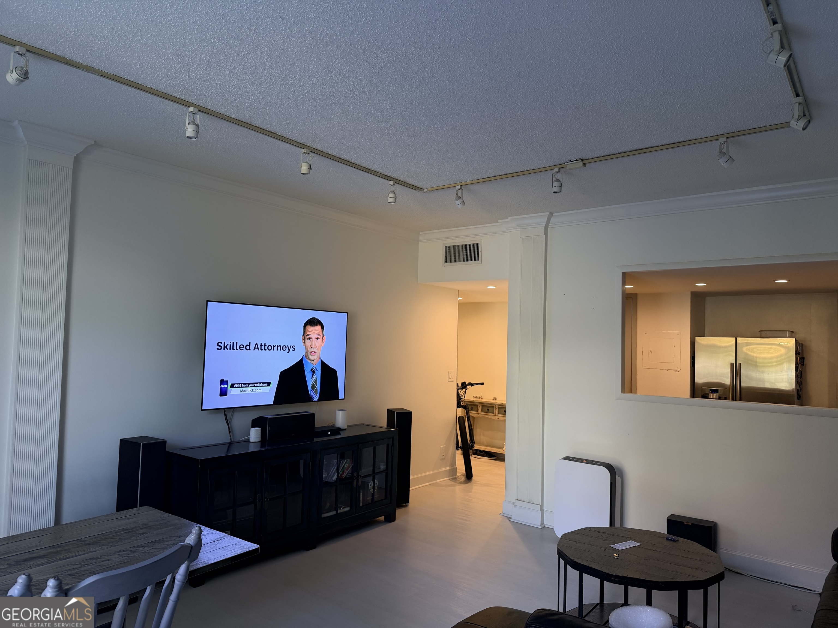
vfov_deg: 56.8
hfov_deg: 71.6
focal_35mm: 24
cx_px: 419
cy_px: 314
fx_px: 581
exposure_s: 1/120
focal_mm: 6.76
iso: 160
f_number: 1.78
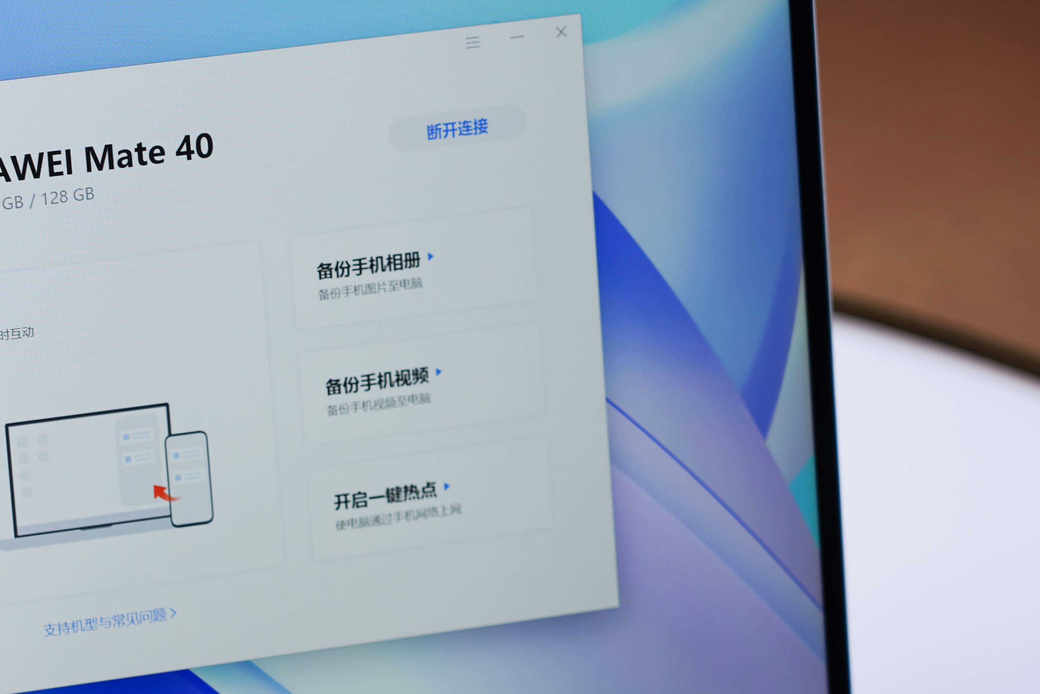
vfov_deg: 7.0
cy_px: 445
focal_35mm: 195
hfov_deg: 10.5
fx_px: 5633
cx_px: 121
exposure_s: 1/40
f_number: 4
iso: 100
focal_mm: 105
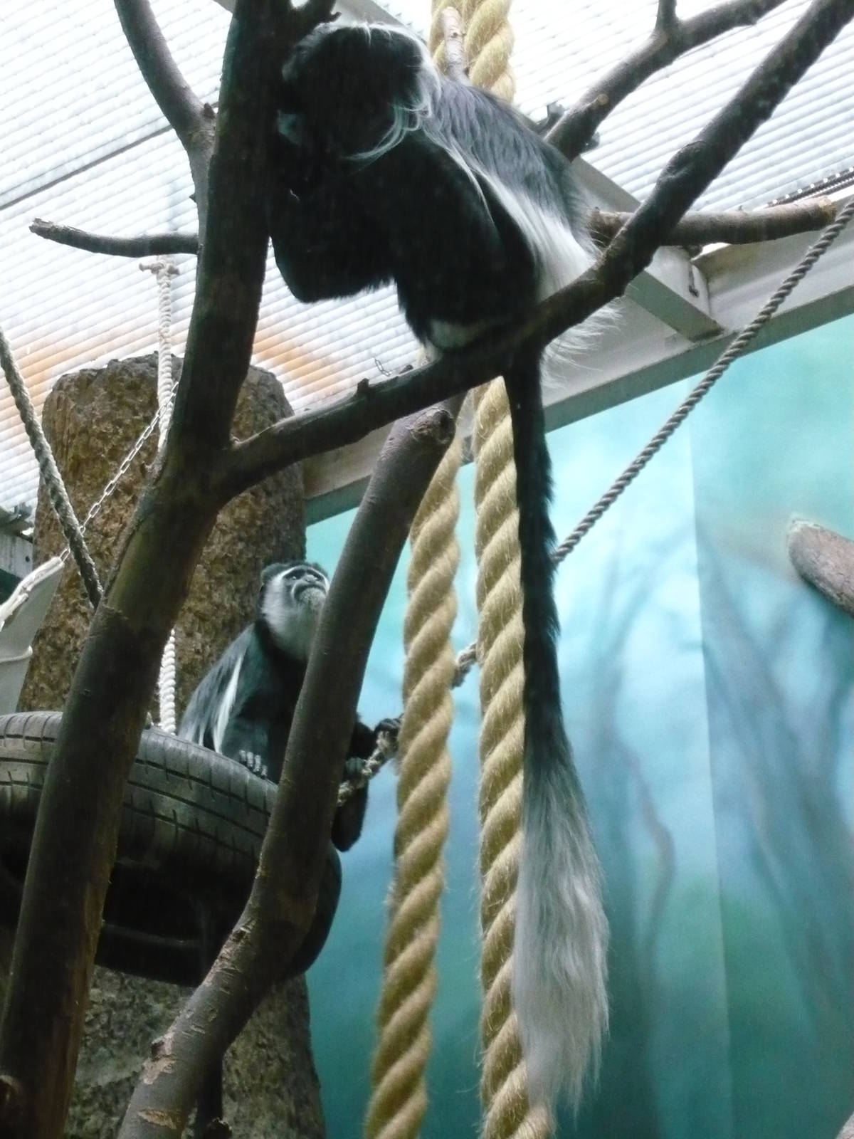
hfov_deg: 14.8
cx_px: 427
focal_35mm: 100
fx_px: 3289
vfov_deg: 19.6
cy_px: 570
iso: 800
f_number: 5.1
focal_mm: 16.5
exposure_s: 1/20
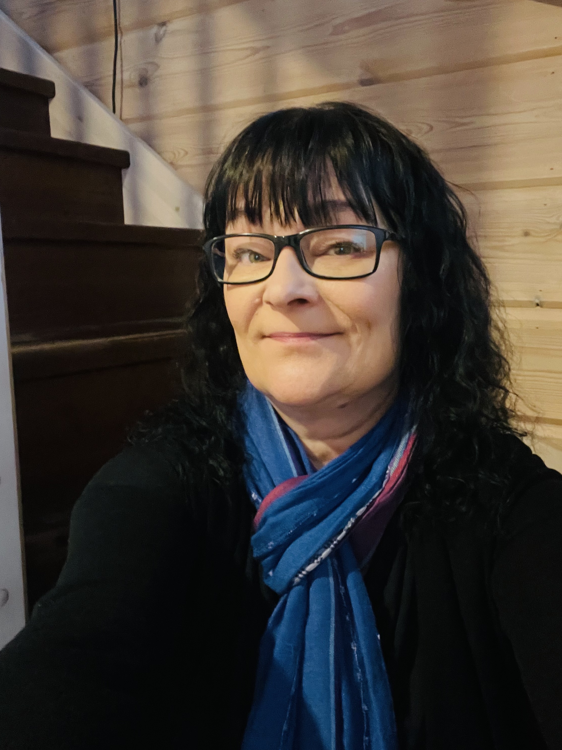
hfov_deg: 45.4
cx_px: 288
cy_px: 378
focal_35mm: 31
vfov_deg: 58.4
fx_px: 671
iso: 640
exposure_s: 1/20
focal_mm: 2.71
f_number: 2.2
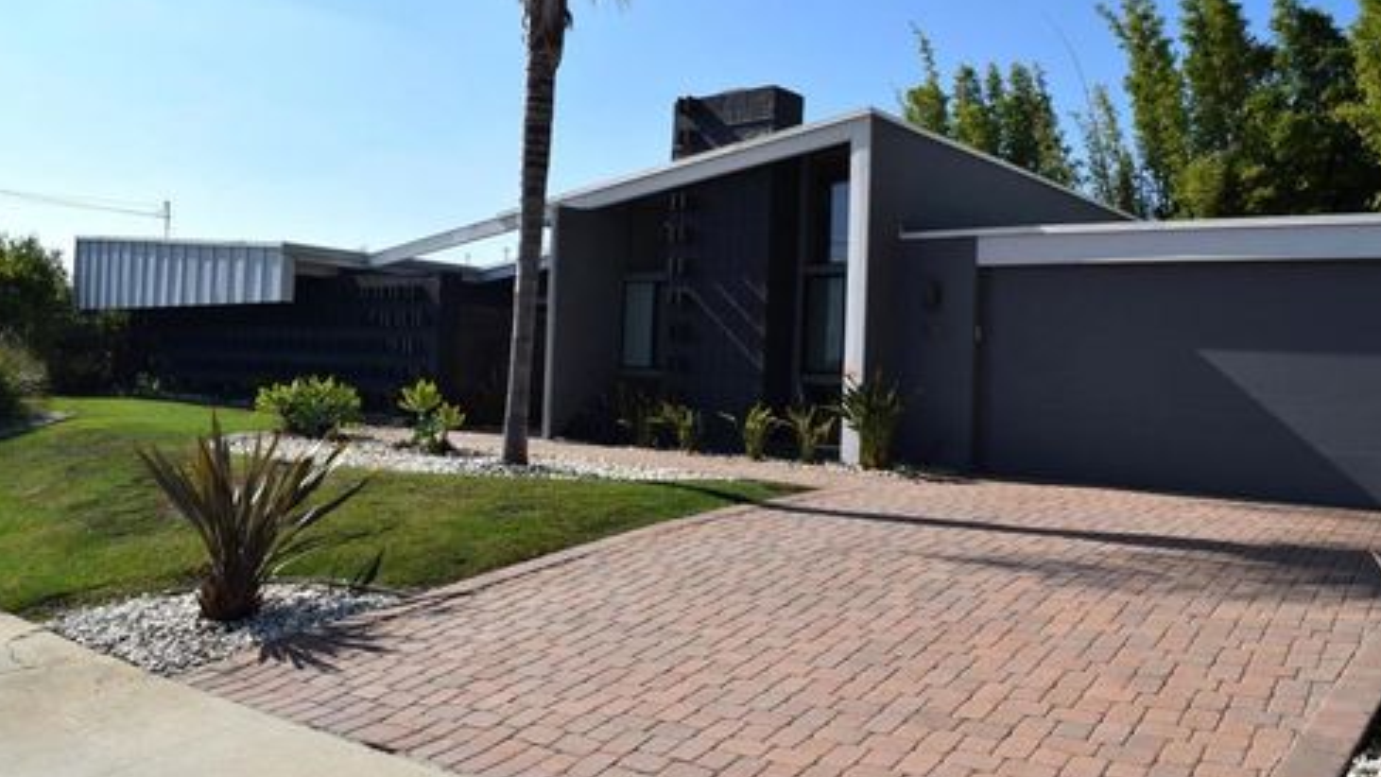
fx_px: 1062
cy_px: 367
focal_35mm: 29
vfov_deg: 40.2
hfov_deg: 66.1
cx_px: 683
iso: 100
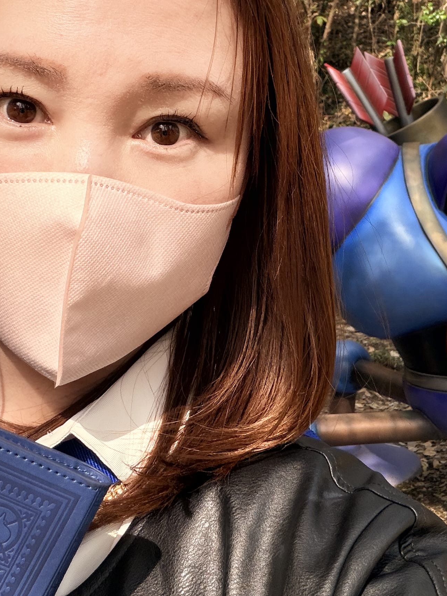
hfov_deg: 27.0
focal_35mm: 54
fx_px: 930
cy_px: 230
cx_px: 210
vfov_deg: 35.4
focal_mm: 2.71
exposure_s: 1/525
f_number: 1.9
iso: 25
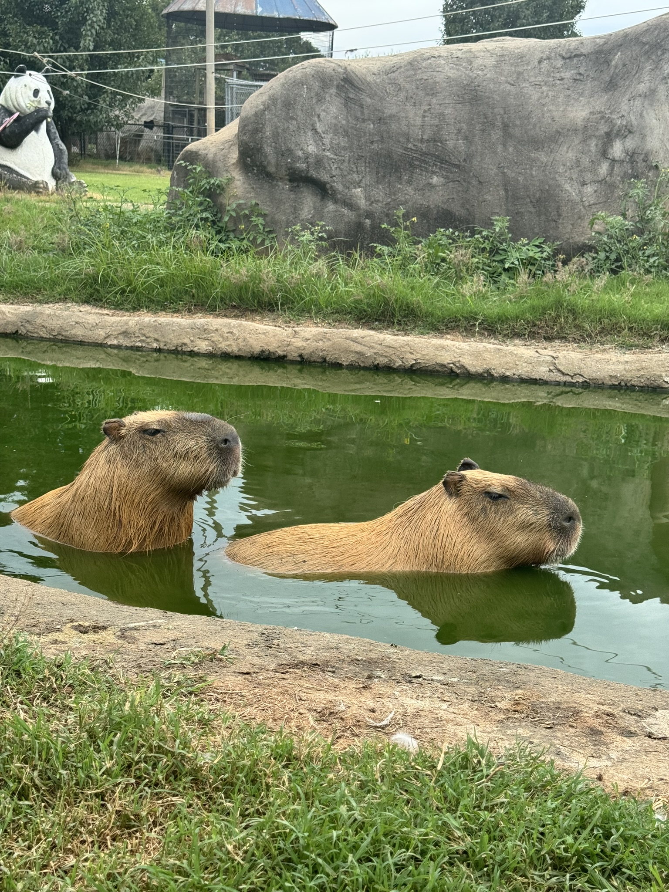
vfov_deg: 39.7
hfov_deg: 30.3
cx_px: 334
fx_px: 1237
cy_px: 446
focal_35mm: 48
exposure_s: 1/1524
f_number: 1.78
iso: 64
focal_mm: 6.76
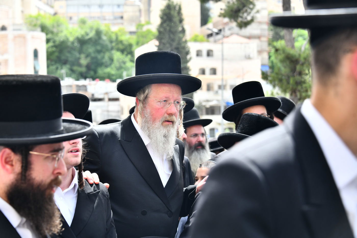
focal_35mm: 78
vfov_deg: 17.5
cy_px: 119
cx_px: 178
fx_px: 773
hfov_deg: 26.0
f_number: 5.6
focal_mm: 78
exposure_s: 1/400
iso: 400
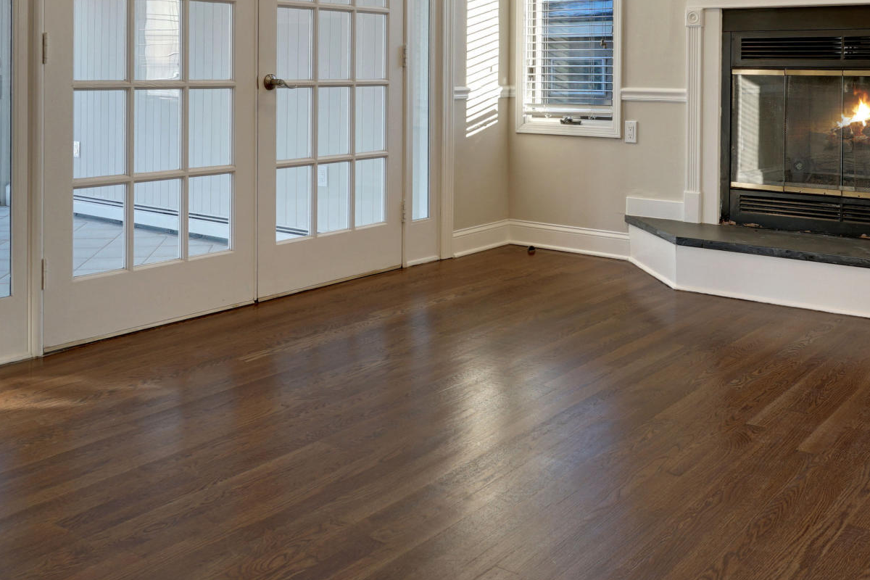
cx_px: 495
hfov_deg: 48.3
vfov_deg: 32.0
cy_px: 71
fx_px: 967
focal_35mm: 40
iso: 200
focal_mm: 16
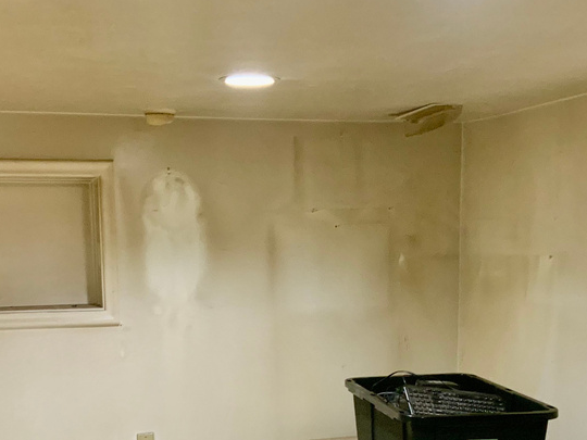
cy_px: 378
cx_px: 282
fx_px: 933
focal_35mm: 55
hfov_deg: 34.9
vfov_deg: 25.9
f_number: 1.8
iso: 250
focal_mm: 3
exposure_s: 1/60
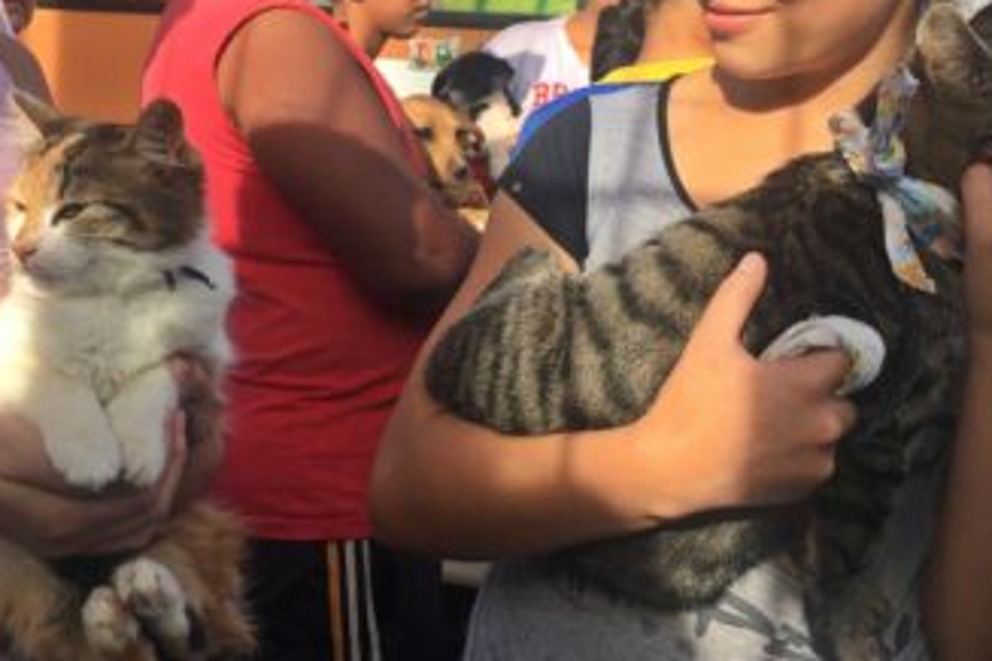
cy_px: 136
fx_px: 1323
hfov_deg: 40.8
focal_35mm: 48
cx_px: 367
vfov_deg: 27.5
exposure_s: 1/842
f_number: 2.2
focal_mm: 4.15
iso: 32
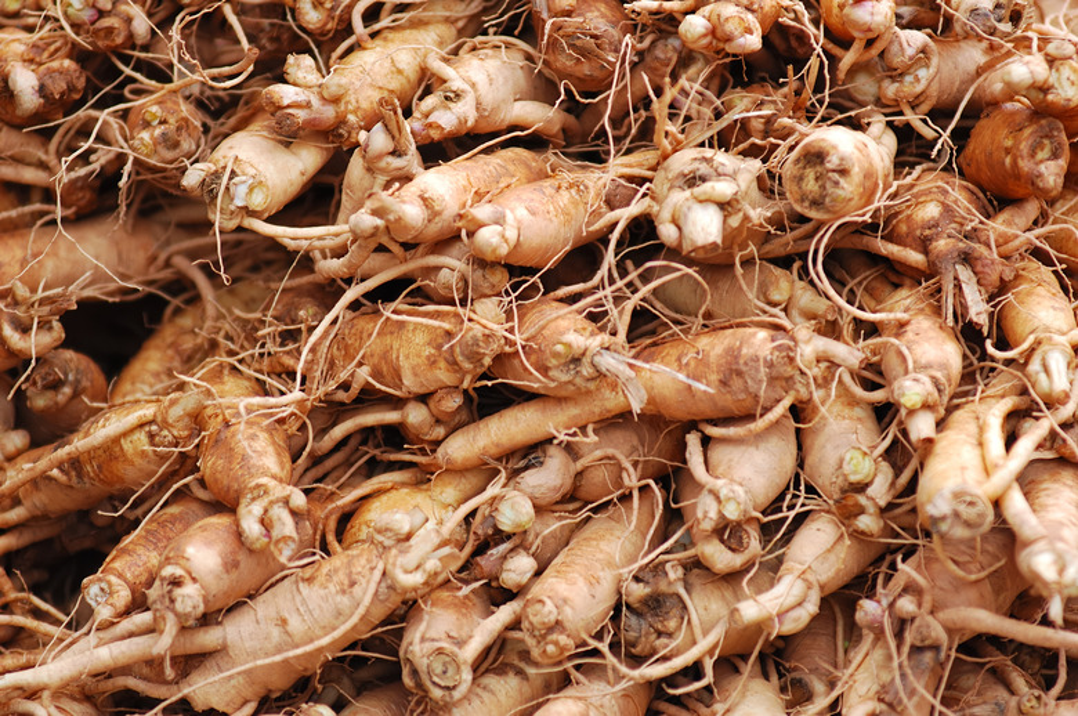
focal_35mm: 300
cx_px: 539
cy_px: 358
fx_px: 8972
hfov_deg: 6.9
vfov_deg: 4.6
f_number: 2.8
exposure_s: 1/250
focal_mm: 200
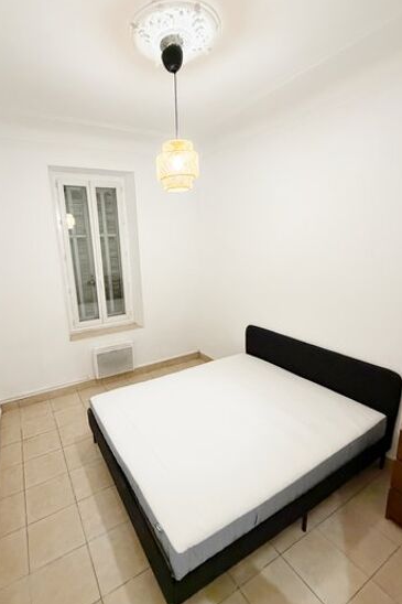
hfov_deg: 70.0
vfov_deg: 93.3
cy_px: 311
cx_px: 170
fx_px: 285
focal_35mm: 17
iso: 640
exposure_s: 1/50
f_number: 2.2
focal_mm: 2.22
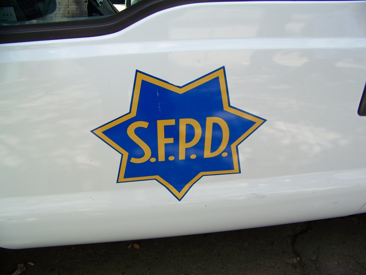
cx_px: 183
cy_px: 138
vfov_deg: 39.7
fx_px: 381
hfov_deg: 51.4
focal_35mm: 36
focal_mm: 5.85
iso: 64
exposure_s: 1/160
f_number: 2.8
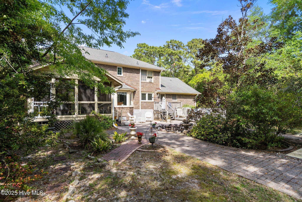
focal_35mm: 17
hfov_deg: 93.3
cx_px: 151
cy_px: 101
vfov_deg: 70.4
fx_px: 143
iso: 200
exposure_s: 1/640
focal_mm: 17
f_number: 4
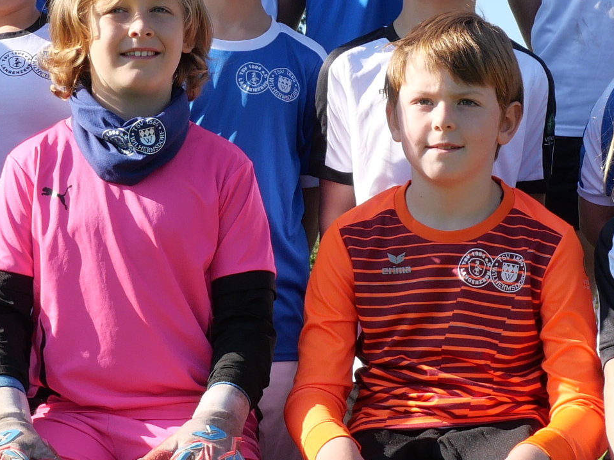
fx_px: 2749
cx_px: 280
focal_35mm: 155
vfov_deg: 9.6
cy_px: 182
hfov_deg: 12.7
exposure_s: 1/200
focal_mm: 20
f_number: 8
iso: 200
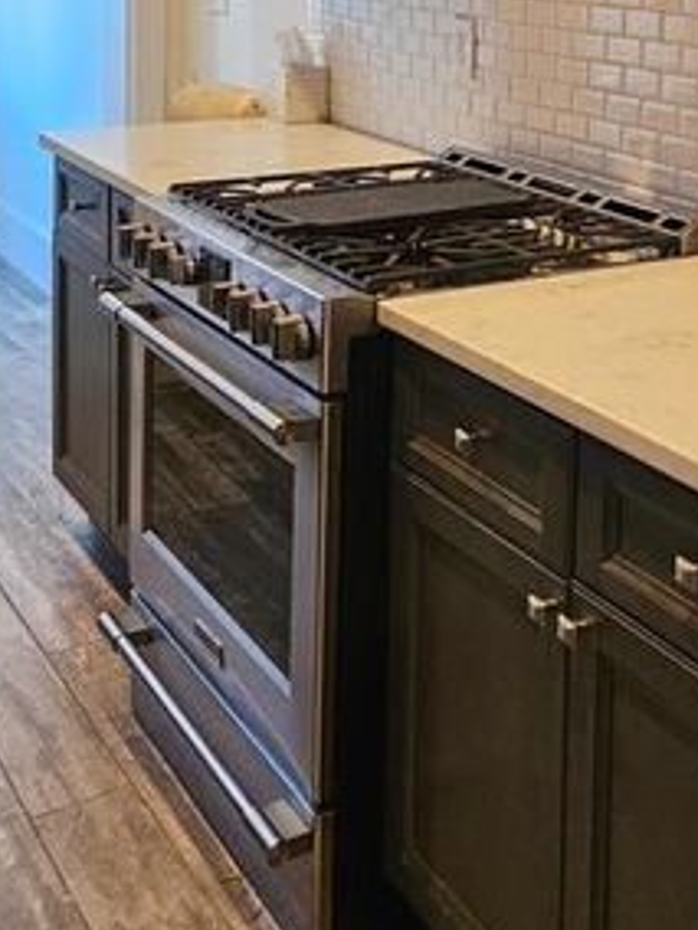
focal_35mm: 54
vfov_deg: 33.2
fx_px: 1452
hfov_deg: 26.5
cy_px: 44
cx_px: 567
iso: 500
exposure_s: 1/120
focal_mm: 5.4
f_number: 1.8
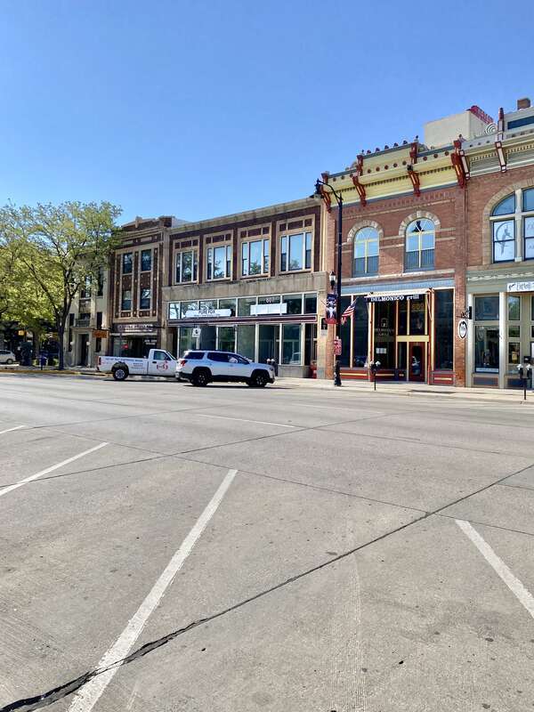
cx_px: 267
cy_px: 356
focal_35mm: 26
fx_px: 535
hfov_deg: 53.1
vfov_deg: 67.3
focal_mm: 4.25
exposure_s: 1/2817
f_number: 1.8
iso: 32
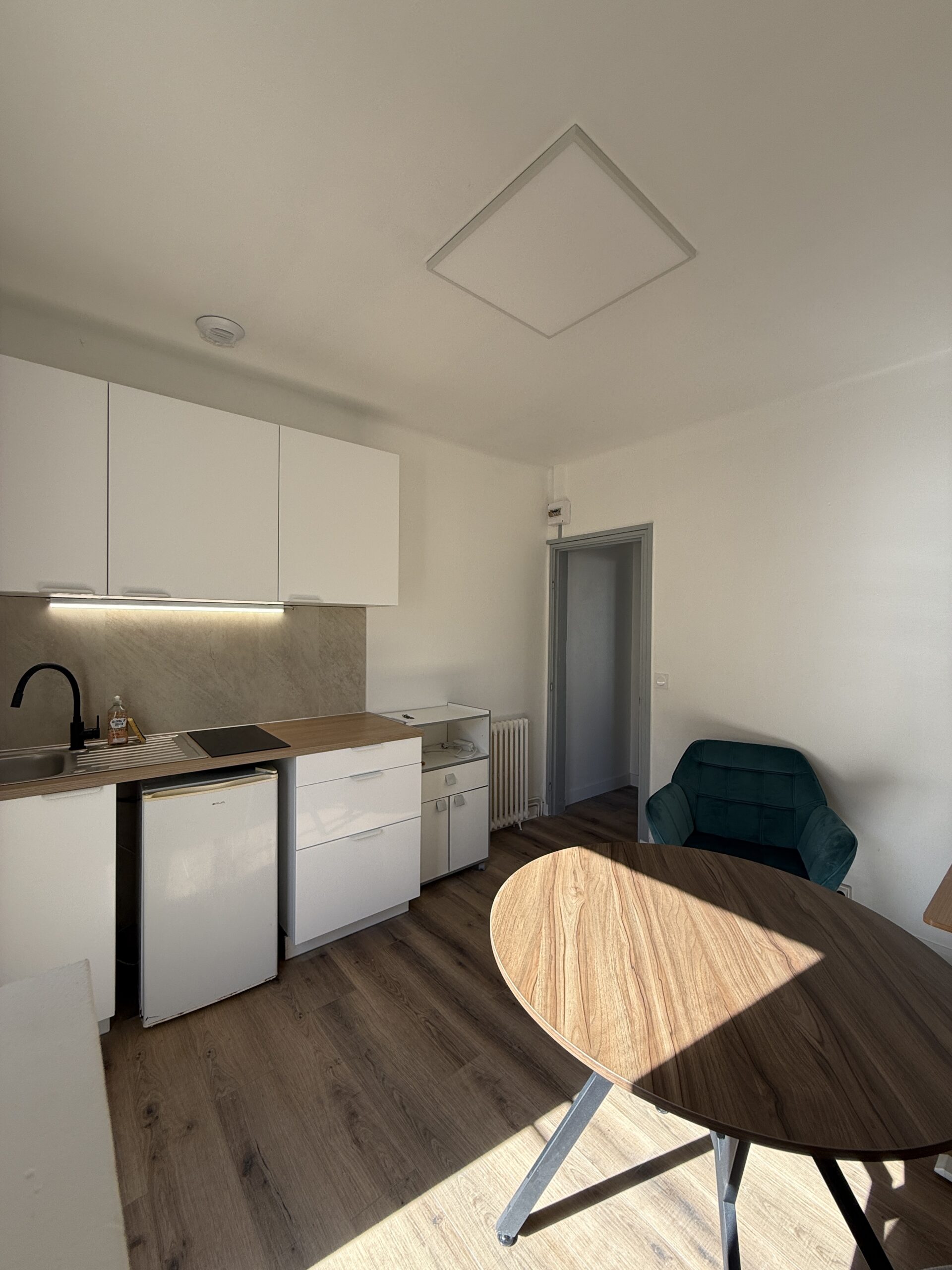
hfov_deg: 85.7
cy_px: 635
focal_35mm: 14
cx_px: 476
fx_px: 513
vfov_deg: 102.1
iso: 50
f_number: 2.2
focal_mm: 2.22
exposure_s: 1/178
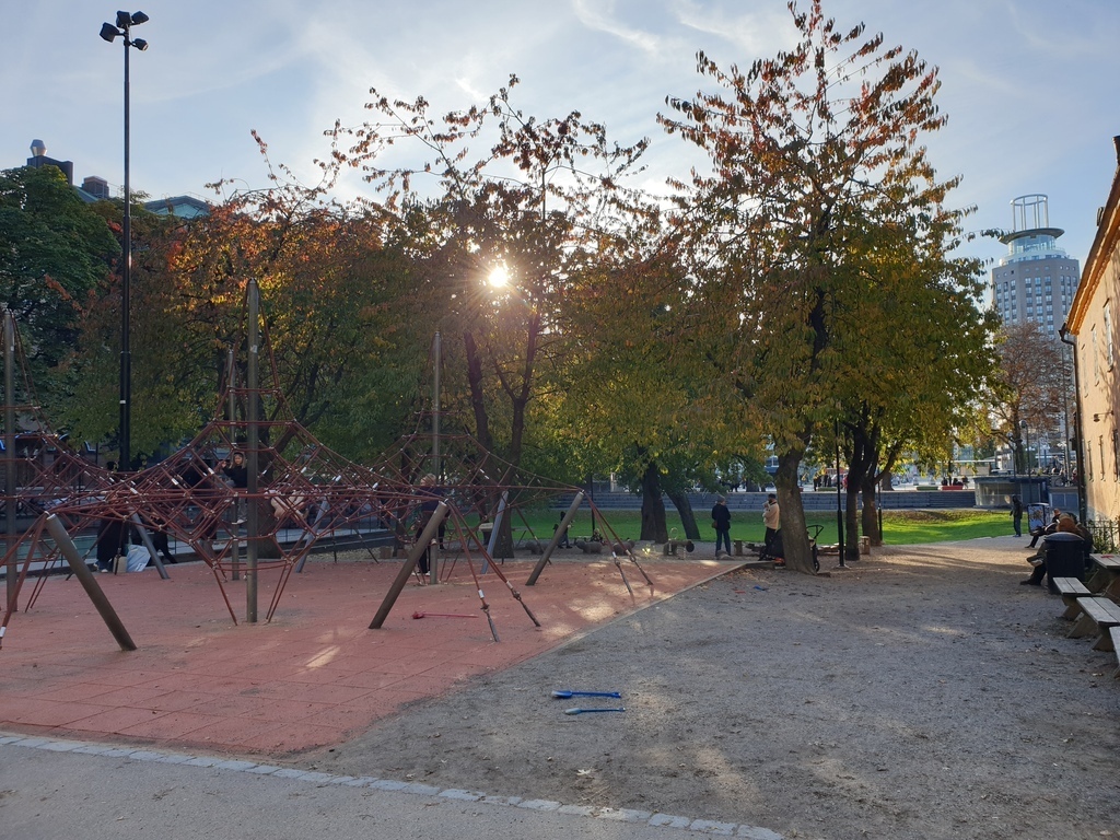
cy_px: 420
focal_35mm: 26
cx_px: 560
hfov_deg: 67.3
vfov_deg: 53.1
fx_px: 841
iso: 50
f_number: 2.4
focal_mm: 4.3
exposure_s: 1/533
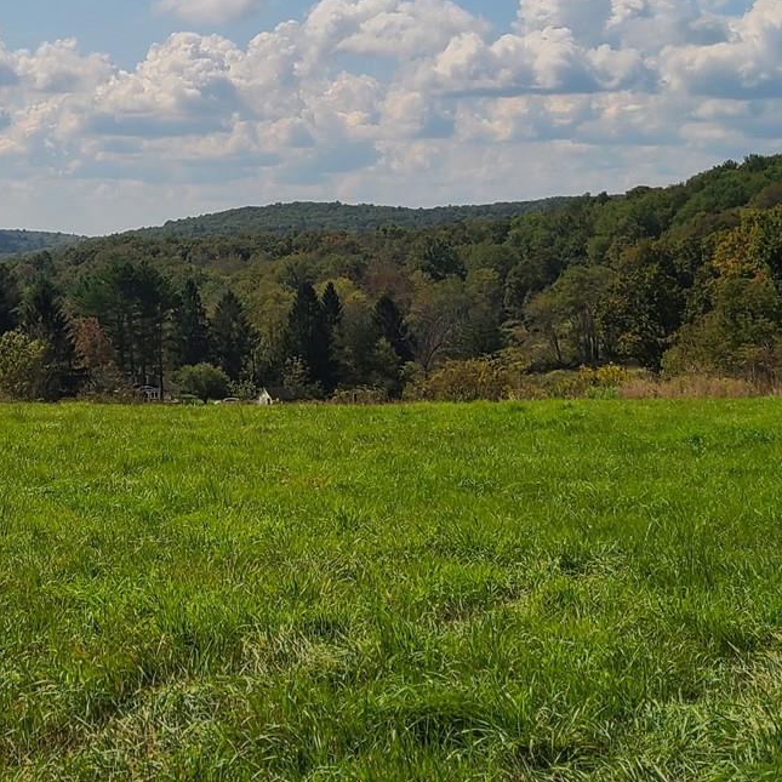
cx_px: 104
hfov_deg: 23.2
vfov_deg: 23.5
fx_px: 1866
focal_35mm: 73
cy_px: 206
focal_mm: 5.4
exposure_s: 1/6546
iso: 40
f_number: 1.8
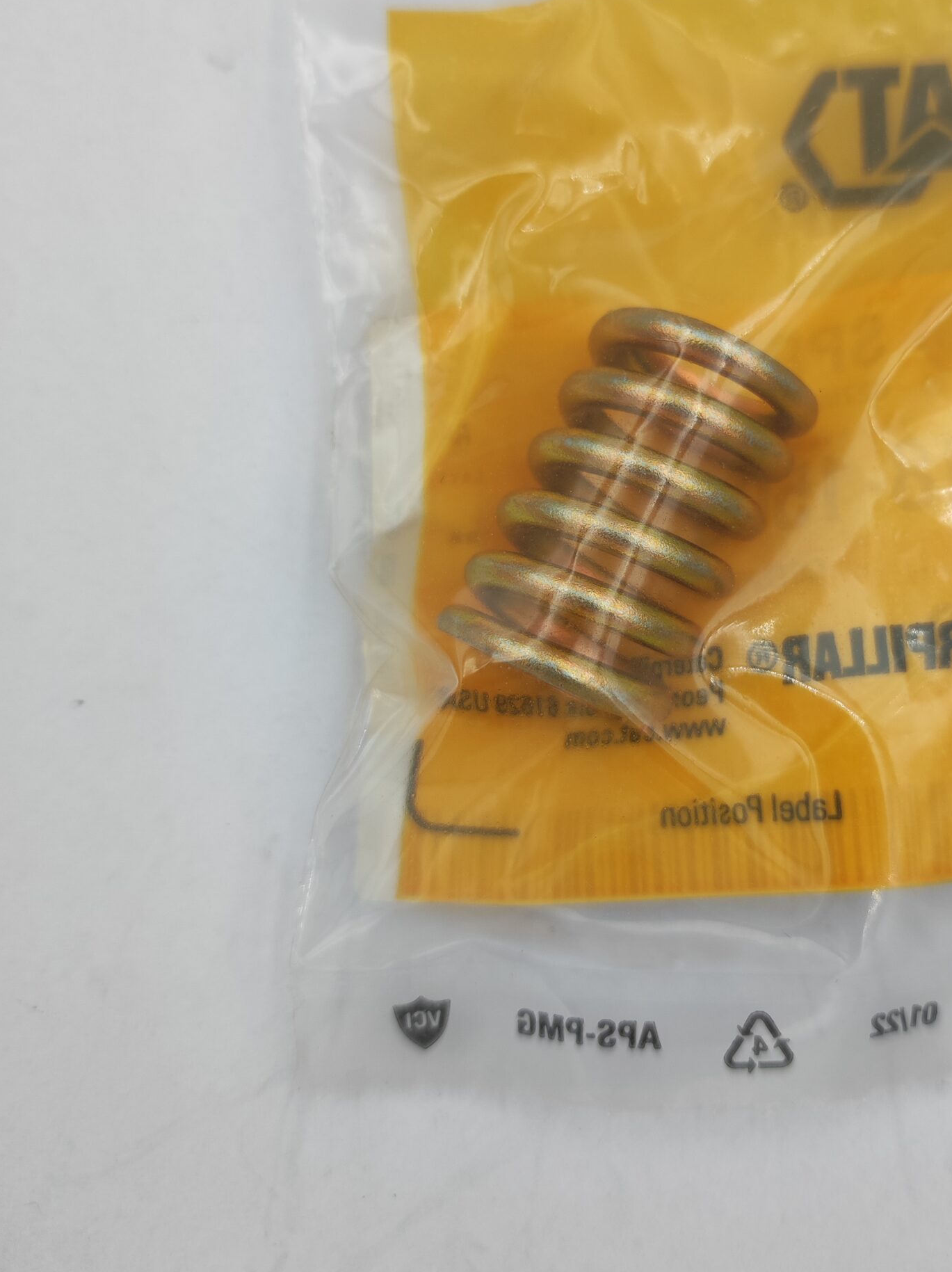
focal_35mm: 35
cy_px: 538
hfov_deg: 40.0
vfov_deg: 52.4
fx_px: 1285
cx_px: 663
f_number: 1.79
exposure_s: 1/205
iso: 50
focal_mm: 4.7
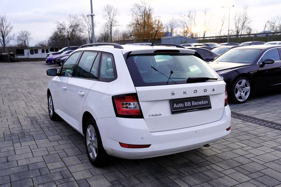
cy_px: 94
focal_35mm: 33
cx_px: 140
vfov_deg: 39.9
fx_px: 257
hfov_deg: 57.2
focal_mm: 33
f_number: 4.5
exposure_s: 1/60
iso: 100
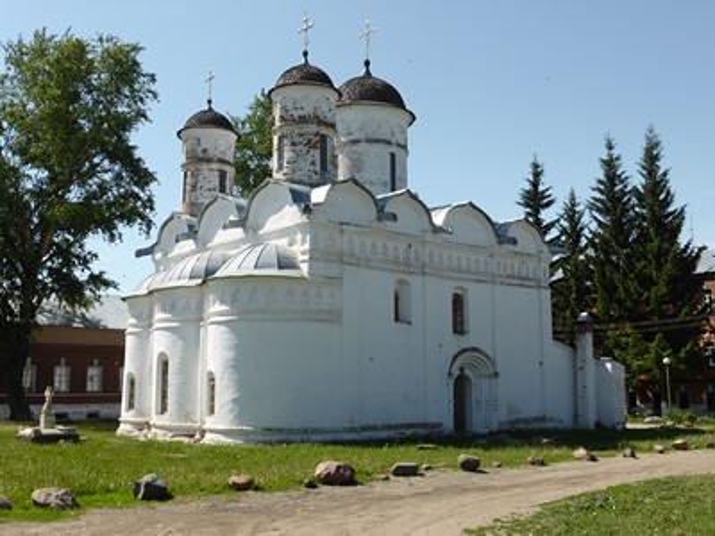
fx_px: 826
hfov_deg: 46.8
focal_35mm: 40
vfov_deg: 36.0
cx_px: 358
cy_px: 268
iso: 100
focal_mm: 6.9
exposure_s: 1/800
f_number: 3.9
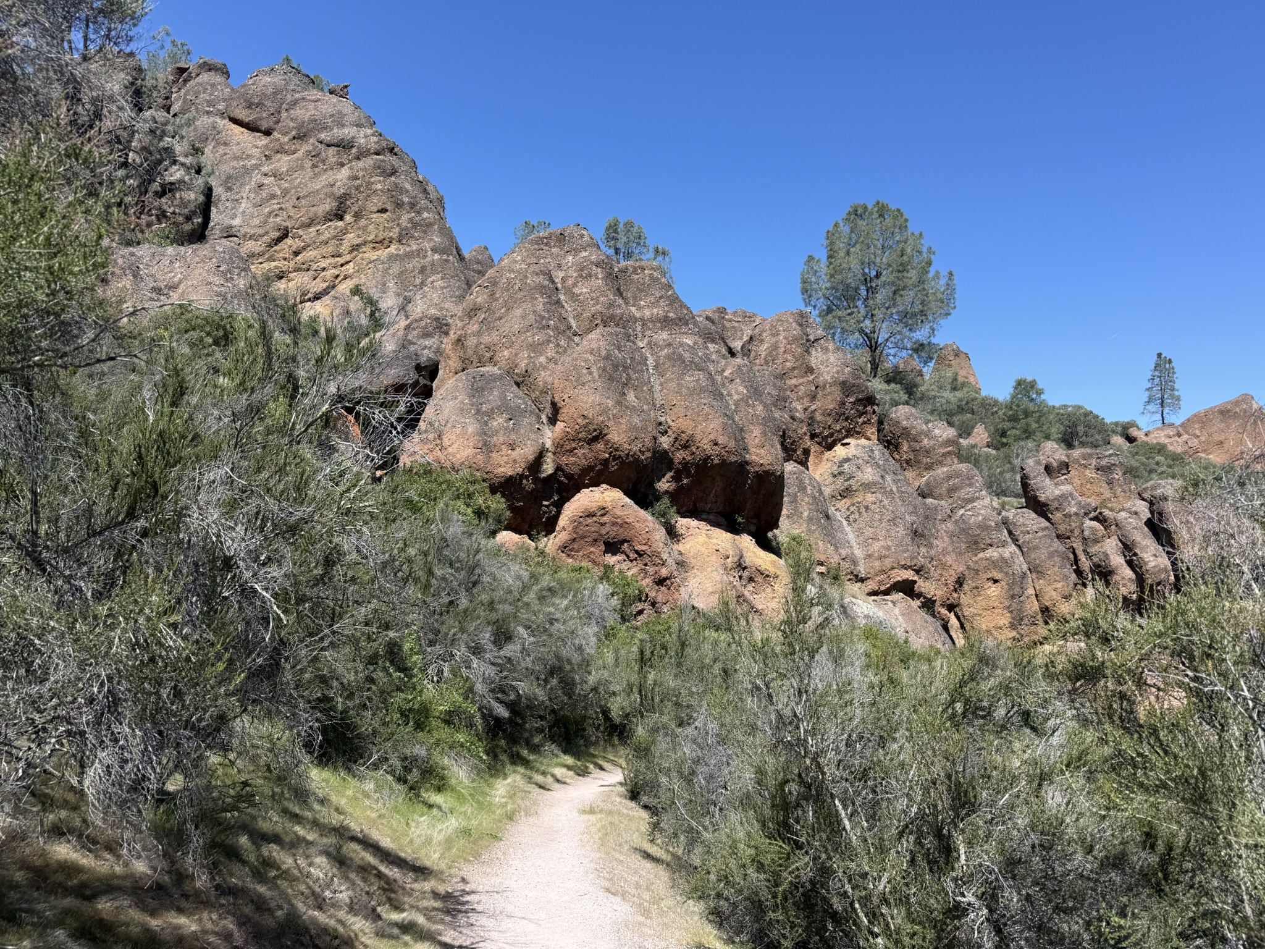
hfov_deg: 71.6
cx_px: 632
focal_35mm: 24
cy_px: 474
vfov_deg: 56.8
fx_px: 877
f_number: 1.78
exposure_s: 1/2907
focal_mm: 6.76
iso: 80
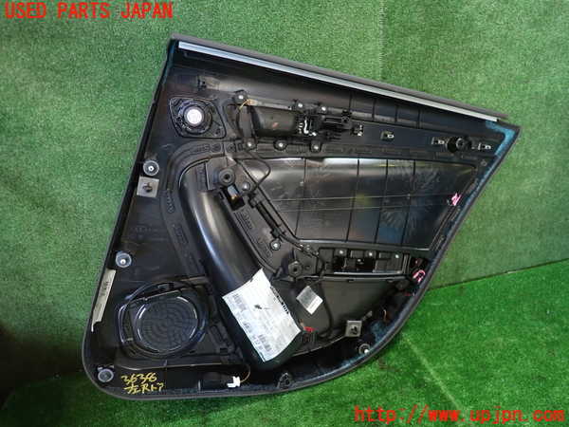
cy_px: 214
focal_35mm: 25
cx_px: 284
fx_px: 411
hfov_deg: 69.4
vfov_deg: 54.9
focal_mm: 4.5
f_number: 2
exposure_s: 1/40
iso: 200
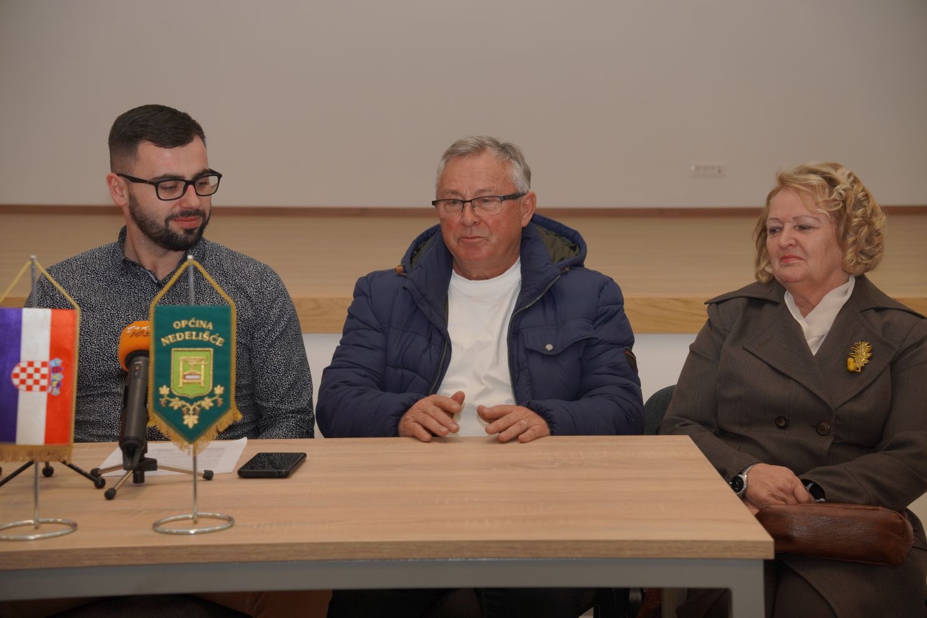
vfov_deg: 20.1
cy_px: 309
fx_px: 1746
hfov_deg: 29.7
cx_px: 464
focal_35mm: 68
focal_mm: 45.2
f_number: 4
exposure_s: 1/200
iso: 250
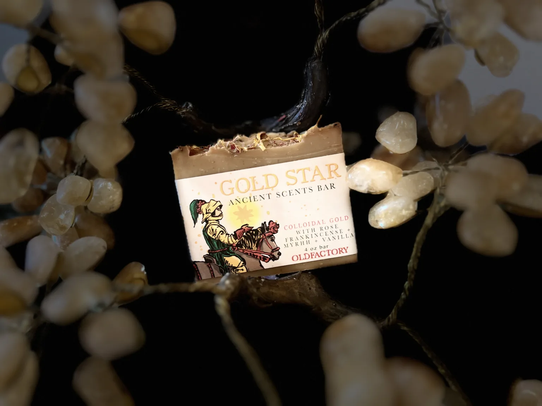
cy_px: 203
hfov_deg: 67.3
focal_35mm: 26
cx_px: 271
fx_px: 407
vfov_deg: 53.1
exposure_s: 1/60
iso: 200
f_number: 1.6
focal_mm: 5.1
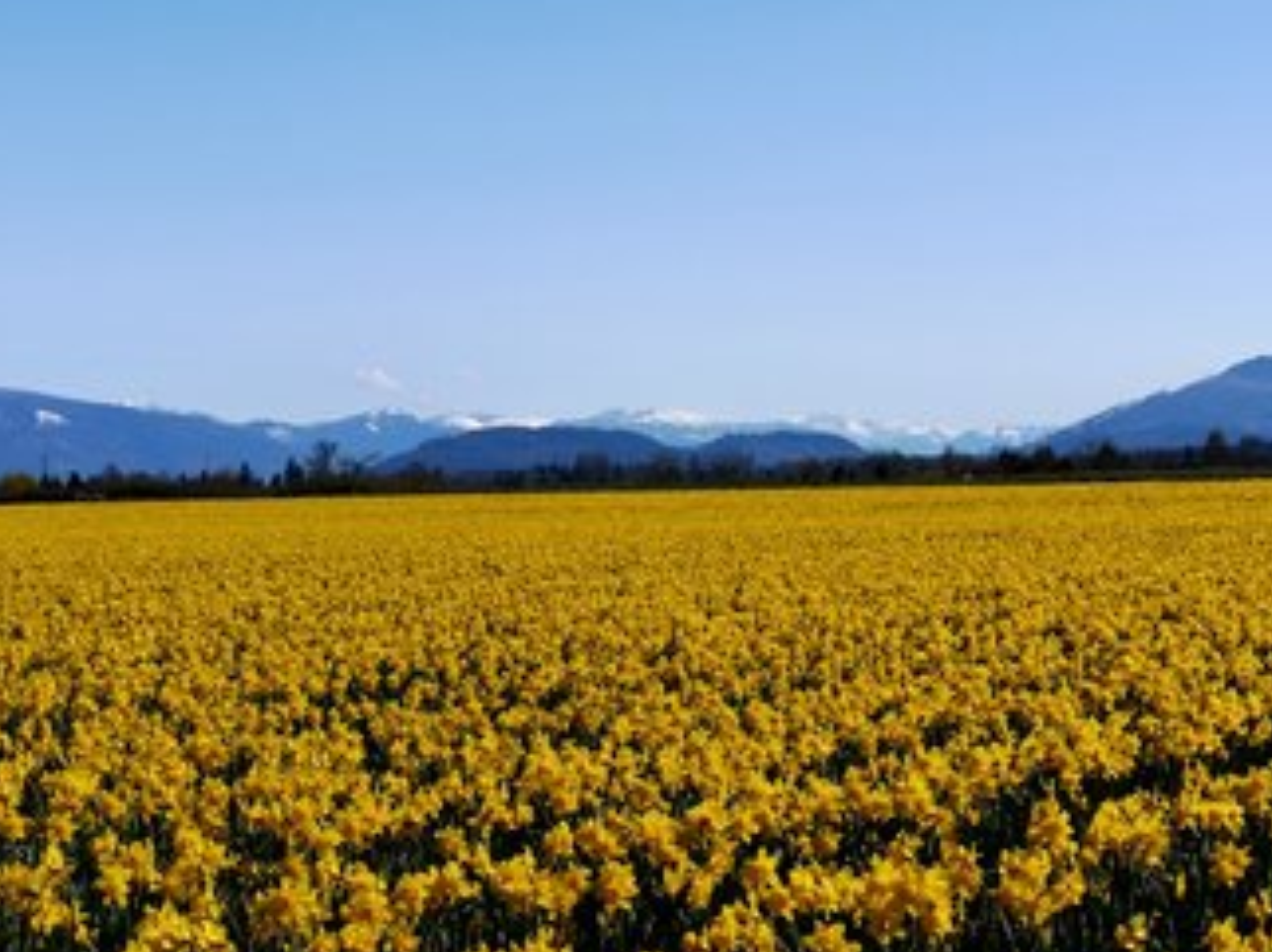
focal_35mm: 87
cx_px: 766
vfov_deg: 16.9
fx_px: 3195
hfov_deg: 22.5
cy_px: 431
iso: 100
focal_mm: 35
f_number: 9
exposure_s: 1/320
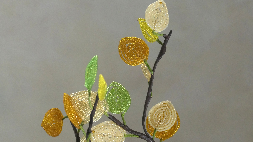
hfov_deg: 12.5
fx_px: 1154
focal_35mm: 172
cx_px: 126
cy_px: 153
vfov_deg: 7.0
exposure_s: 1/80
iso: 1600
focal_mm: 39.97
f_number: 3.9
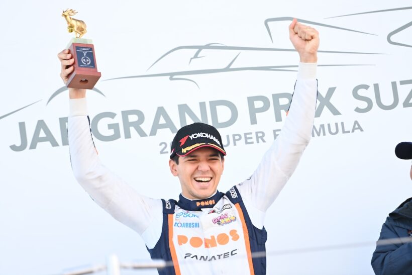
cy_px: 138
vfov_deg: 2.8
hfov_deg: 4.1
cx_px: 206
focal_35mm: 500
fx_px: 5723
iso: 400
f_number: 5.6
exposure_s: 1/350
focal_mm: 500
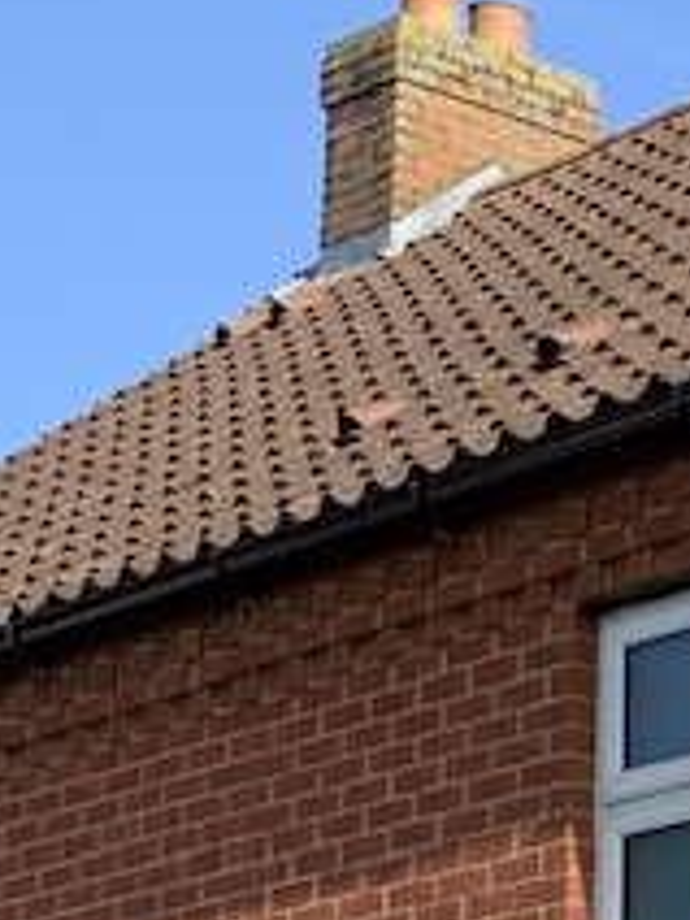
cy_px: 1532
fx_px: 4173
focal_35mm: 157
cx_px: 1384
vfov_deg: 11.8
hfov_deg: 8.9
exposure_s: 1/1190
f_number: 1.8
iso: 25
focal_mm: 4.25
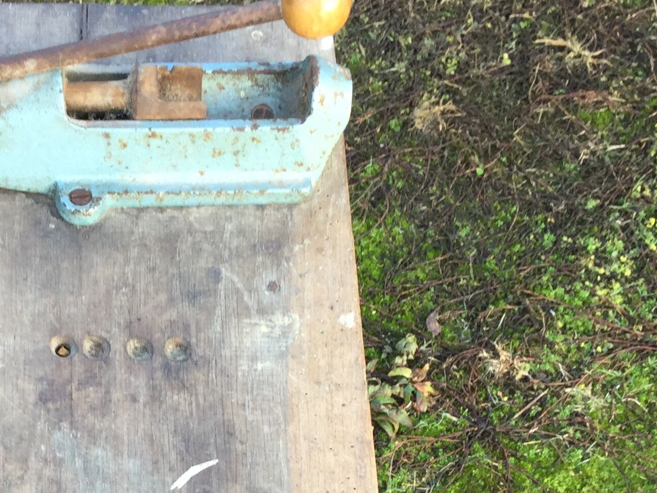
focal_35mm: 79
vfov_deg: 17.8
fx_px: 1500
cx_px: 93
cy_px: 586
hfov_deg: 24.2
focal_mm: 3.3
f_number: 2.4
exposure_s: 1/50
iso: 32
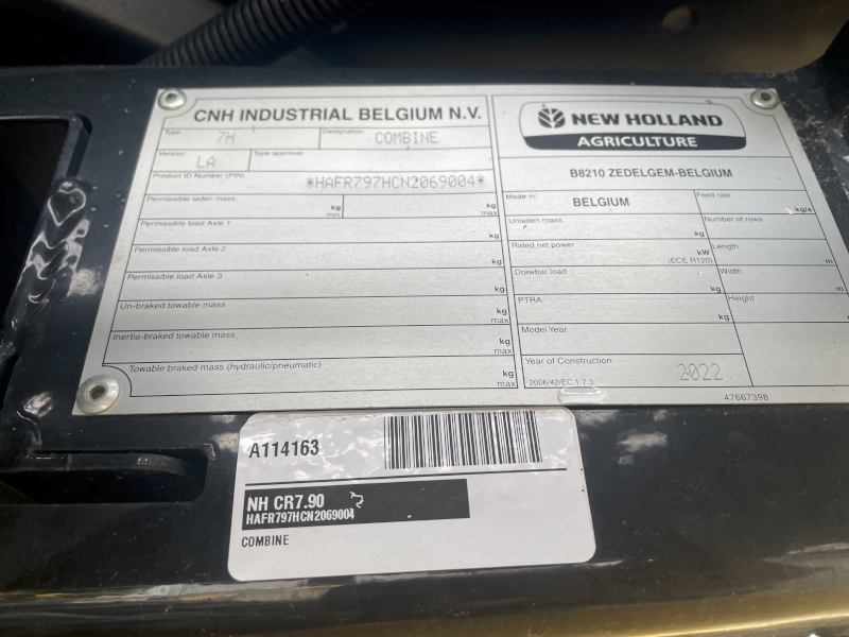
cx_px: 424
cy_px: 318
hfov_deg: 67.3
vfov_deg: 53.1
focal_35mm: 26
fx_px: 638
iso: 64
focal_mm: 4.2
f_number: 1.6
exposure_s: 1/121
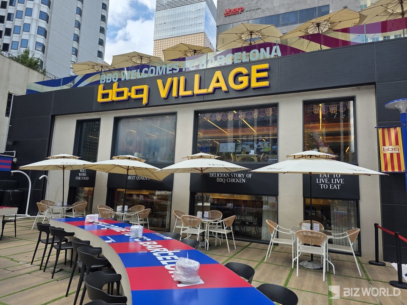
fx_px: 270
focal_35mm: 23
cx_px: 204
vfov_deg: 58.9
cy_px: 152
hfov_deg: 73.9
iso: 80
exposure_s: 1/1476
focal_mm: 6.3
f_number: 1.7
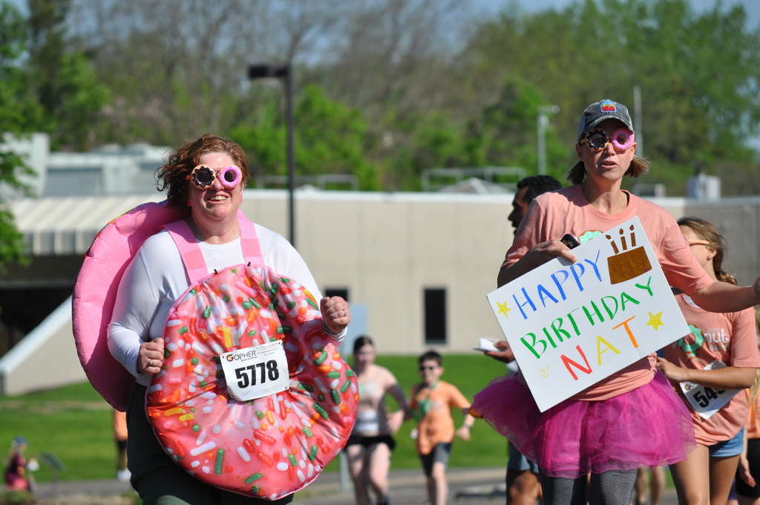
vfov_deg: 4.6
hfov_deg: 6.9
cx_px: 380
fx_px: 6325
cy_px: 252
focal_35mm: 300
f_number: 8
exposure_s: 1/1000
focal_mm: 200
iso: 200
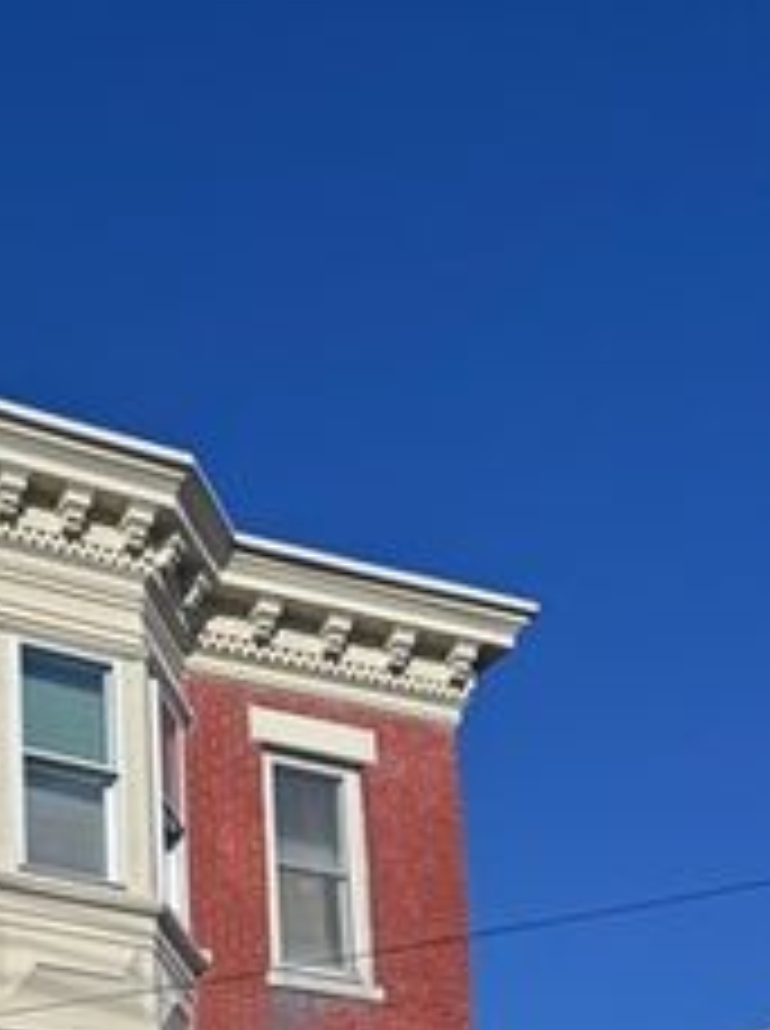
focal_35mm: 70
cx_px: -207
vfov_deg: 23.4
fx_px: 2082
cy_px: 1464
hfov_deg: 19.5
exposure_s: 1/6410
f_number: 1.78
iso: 80
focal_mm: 6.76
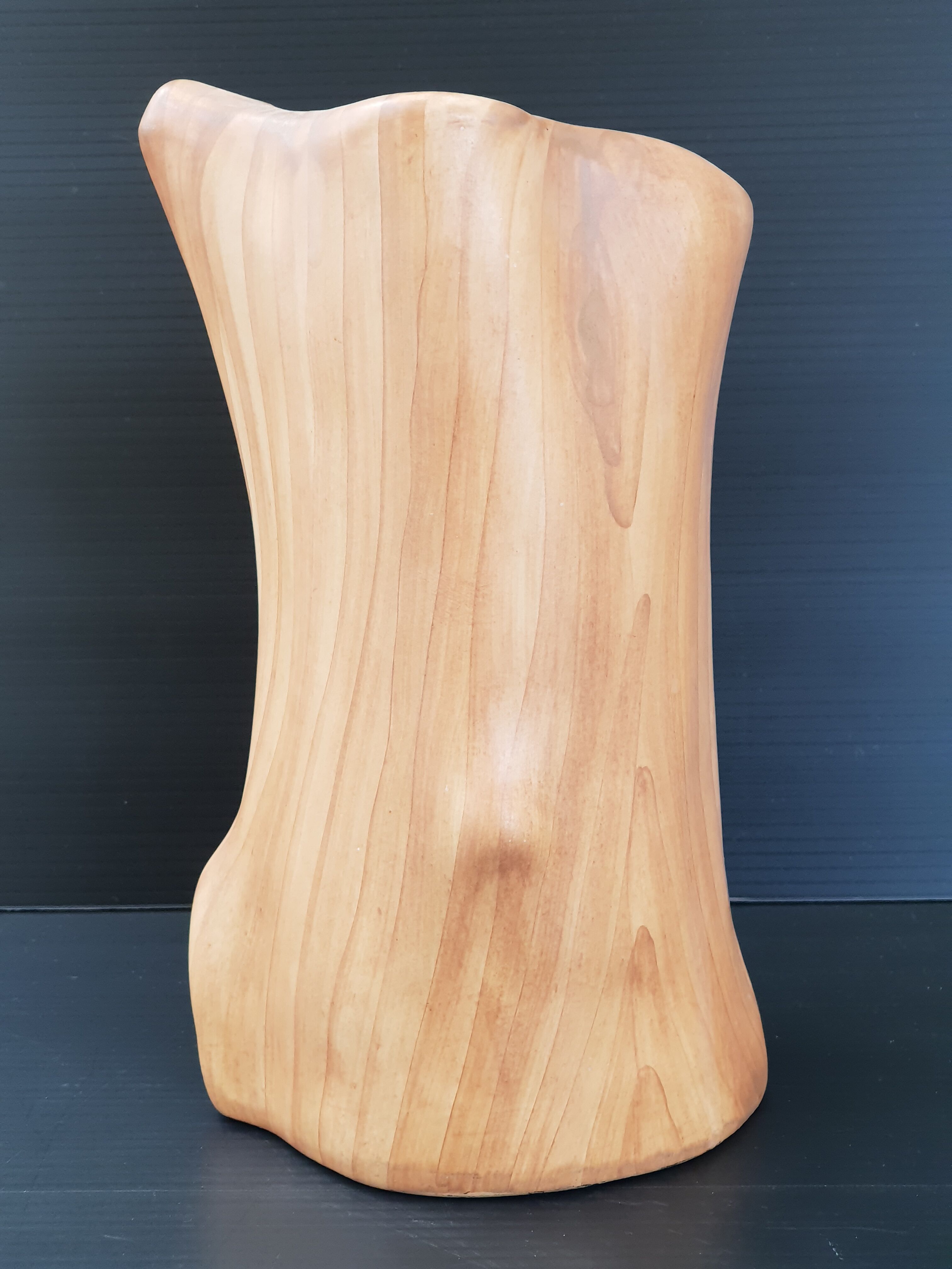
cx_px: 476
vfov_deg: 36.8
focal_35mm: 52
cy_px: 634
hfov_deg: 28.0
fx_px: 1907
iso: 100
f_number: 2.4
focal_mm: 6
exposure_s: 1/33
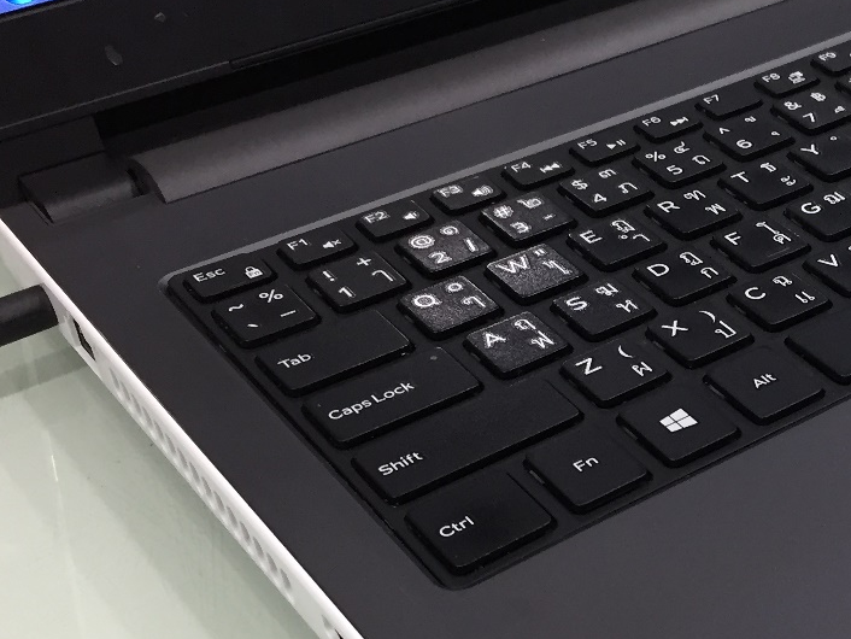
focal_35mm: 67
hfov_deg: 27.5
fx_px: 1648
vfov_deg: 21.7
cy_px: 483
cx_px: 820
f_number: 2.2
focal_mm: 4.15
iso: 125
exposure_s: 1/33
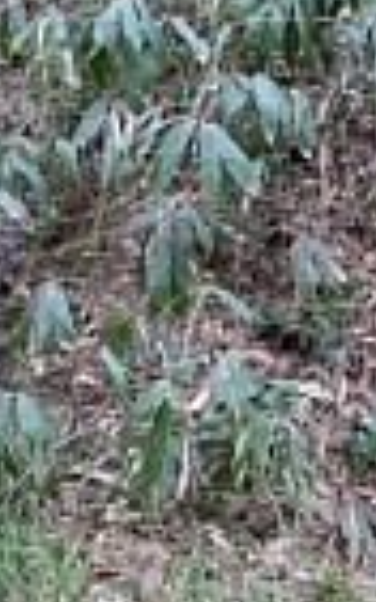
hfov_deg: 12.4
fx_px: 1723
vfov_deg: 19.8
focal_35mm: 105
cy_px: 320
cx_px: 333
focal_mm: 7.4
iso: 80
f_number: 2.8
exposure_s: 1/50
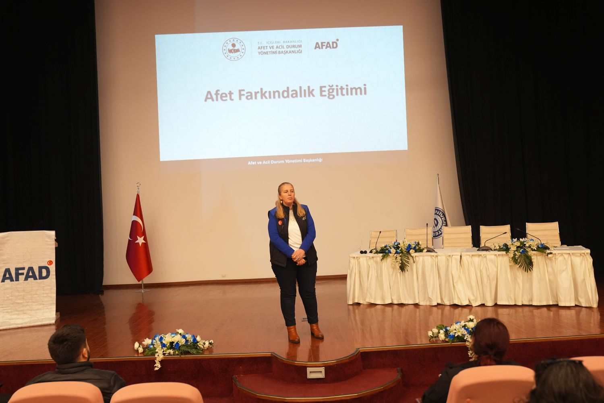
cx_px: 302
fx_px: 537
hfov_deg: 58.7
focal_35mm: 32
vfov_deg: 41.1
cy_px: 202
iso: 3200
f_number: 3.2
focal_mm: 32
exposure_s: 1/100
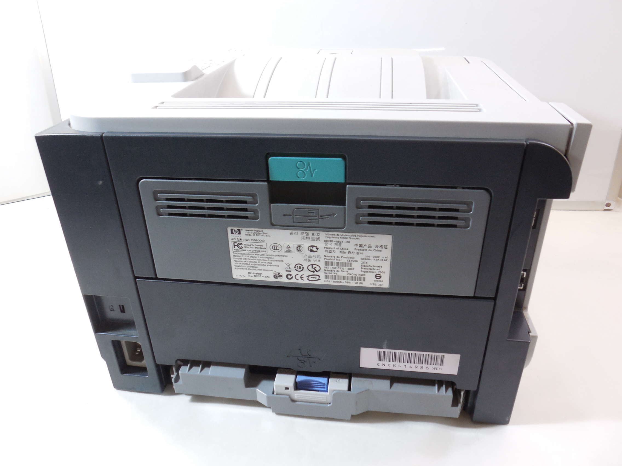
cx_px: 311
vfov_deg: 53.1
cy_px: 233
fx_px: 467
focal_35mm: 26
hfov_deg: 67.3
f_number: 3.5
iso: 280
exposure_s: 1/30
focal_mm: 4.6
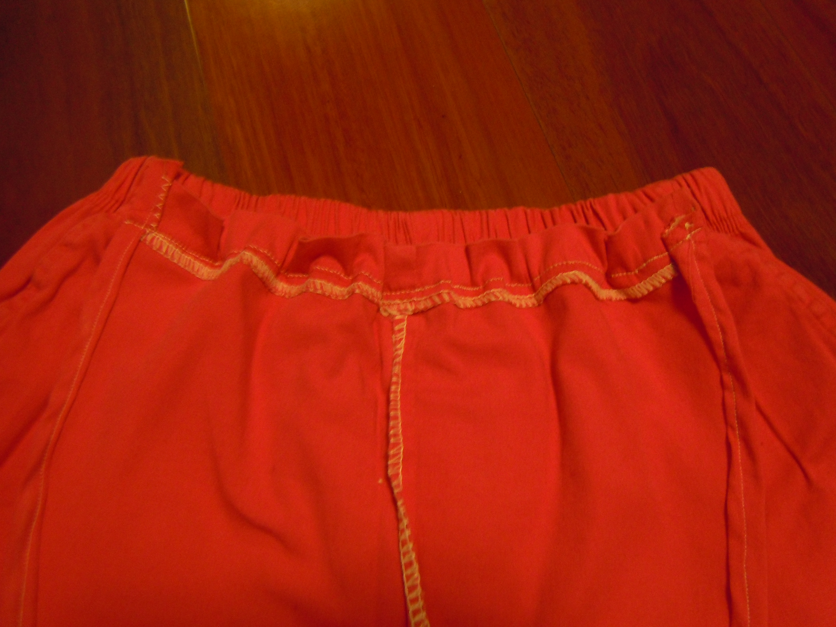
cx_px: 418
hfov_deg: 60.0
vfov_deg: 46.8
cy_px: 314
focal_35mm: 30
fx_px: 725
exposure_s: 1/15
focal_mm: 5.4
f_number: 3.5
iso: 400
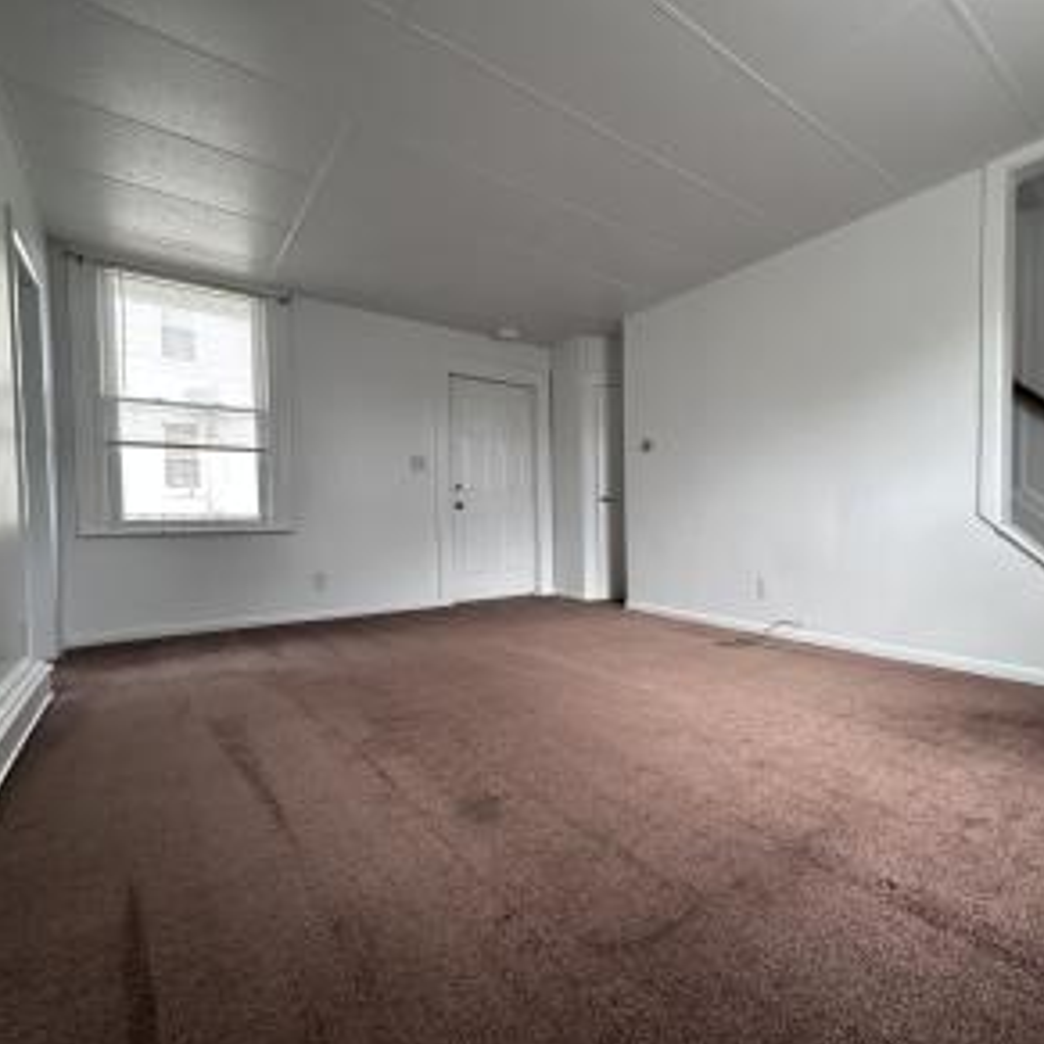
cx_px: 649
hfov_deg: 82.5
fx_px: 580
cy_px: 535
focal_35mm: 17
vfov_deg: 84.0
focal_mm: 2.22
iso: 125
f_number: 2.2
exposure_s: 1/99
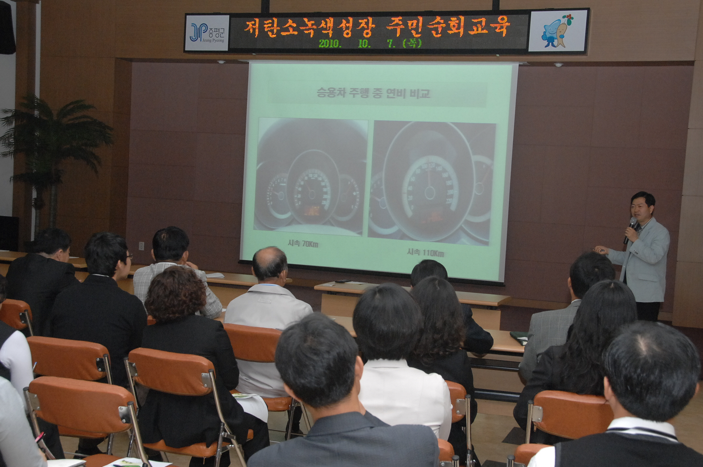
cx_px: 352
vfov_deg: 30.8
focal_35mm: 44
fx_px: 848
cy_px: 234
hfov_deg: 45.0
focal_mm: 29
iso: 800
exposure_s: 1/60
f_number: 6.7
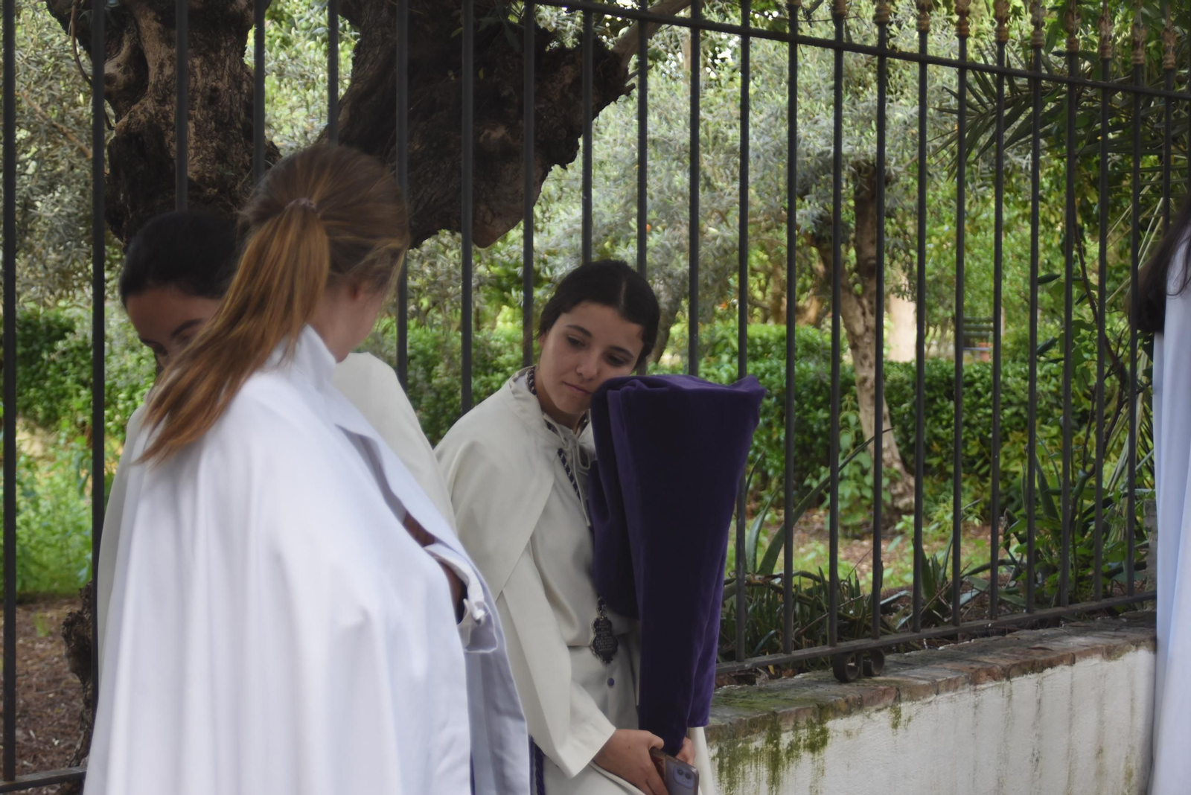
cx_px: 596
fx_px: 2581
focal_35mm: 78
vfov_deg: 17.5
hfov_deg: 26.0
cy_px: 398
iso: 800
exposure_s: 1/160
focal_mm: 78
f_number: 5.6
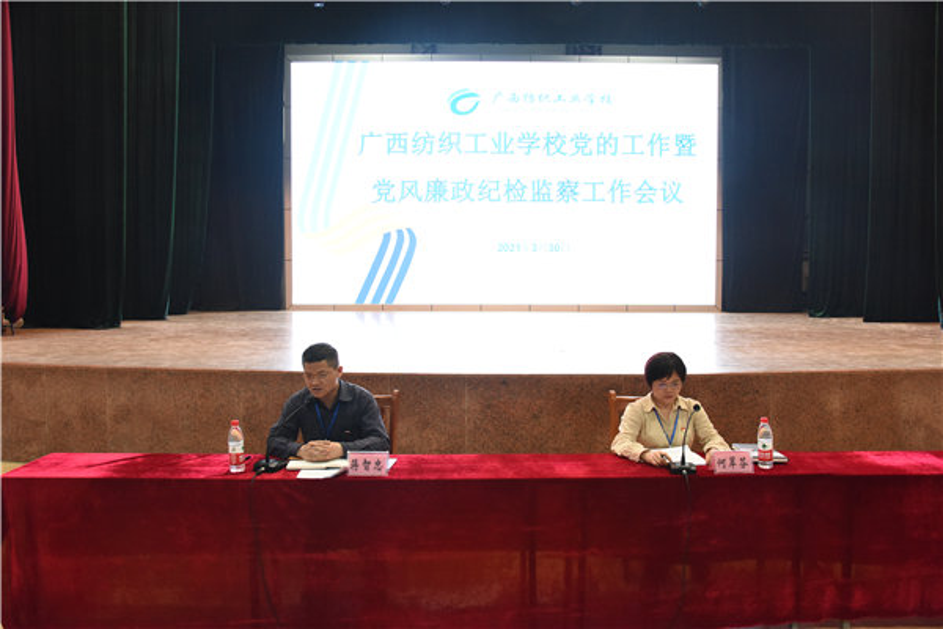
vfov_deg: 53.1
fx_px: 629
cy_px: 314
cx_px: 472
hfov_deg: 73.7
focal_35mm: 24
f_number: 5
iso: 4000
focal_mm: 24
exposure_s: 1/100
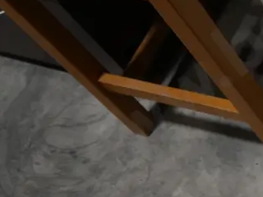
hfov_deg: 17.9
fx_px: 729
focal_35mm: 96
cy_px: -73
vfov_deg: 14.6
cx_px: 410
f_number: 3.6
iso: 200
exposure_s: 1/125
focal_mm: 15
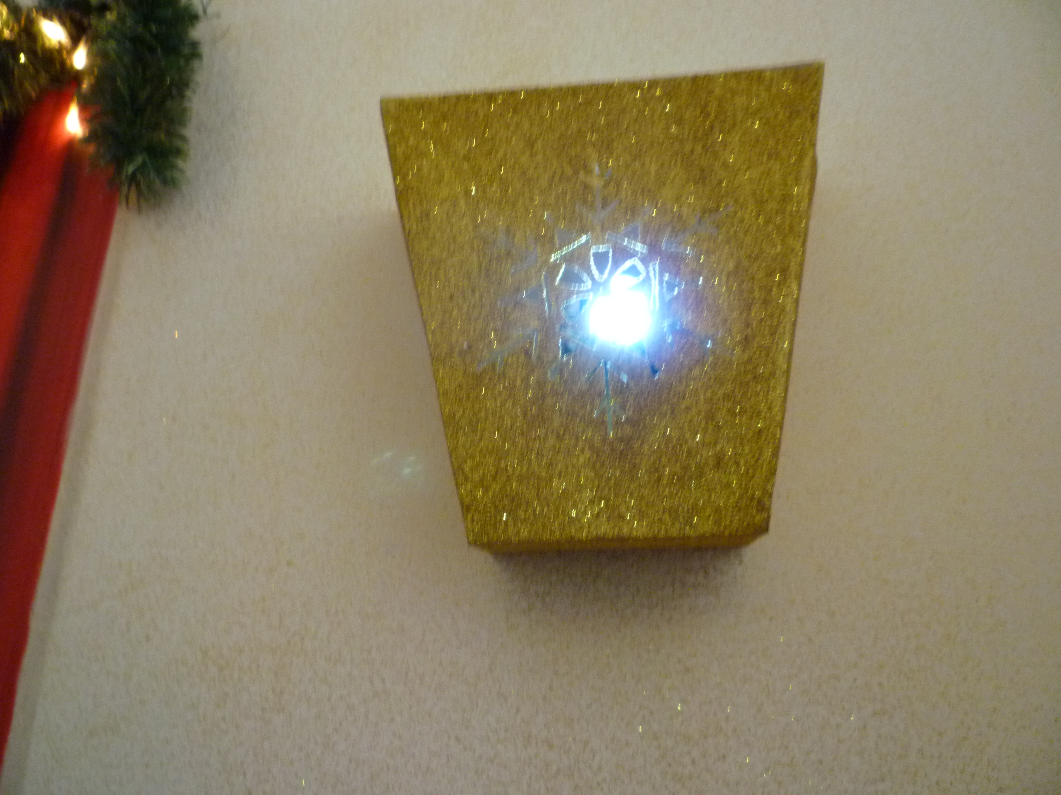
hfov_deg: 61.7
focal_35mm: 29
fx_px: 889
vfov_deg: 48.2
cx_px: 530
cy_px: 398
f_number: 3.3
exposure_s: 1/8
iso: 400
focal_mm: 5.2
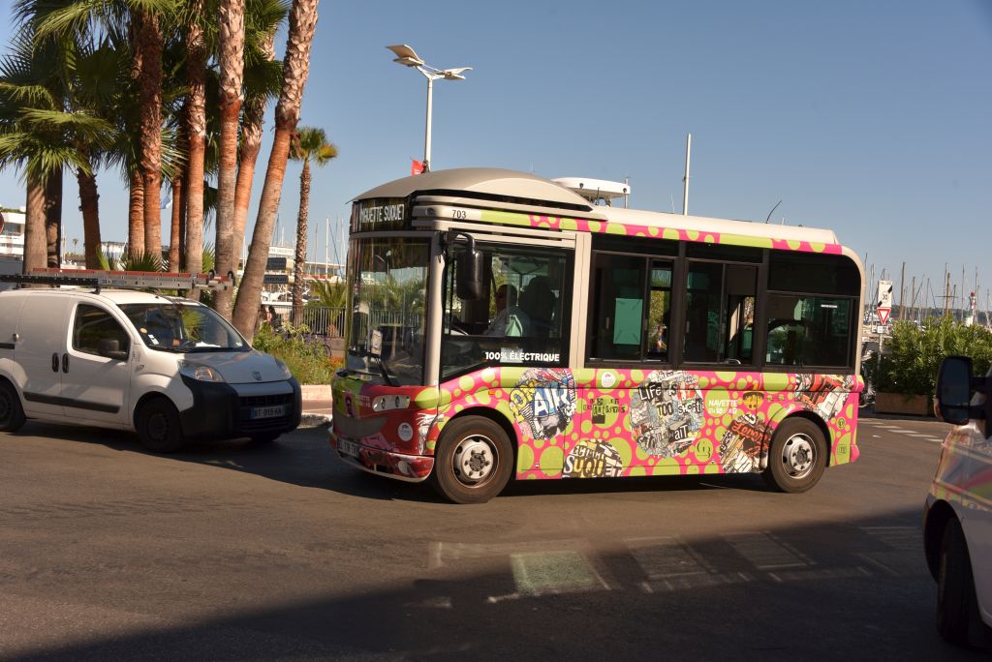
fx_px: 1158
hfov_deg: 46.4
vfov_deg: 31.9
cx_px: 496
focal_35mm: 42
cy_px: 331
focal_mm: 42
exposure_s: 1/320
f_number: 9
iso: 100
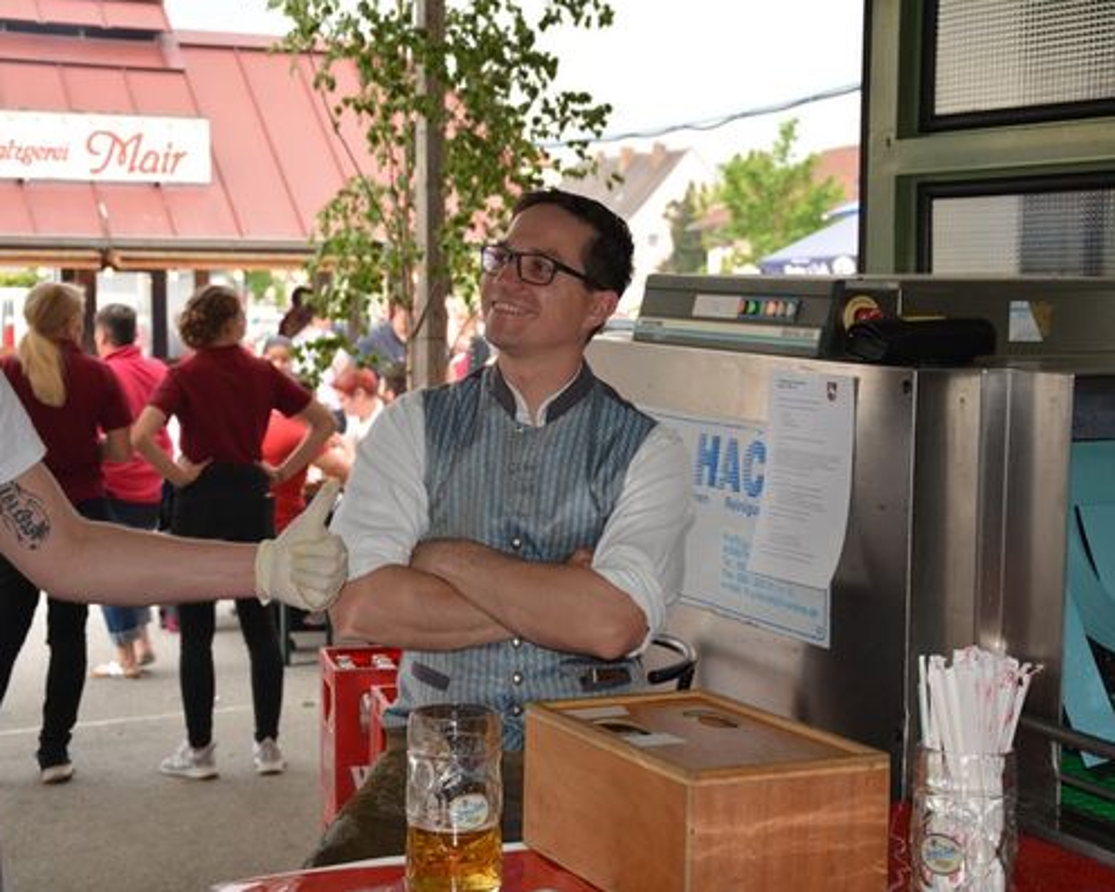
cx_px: 549
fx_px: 1966
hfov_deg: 31.7
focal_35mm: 60
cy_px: 445
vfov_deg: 25.6
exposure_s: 1/100
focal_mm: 35
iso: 400
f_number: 4.5
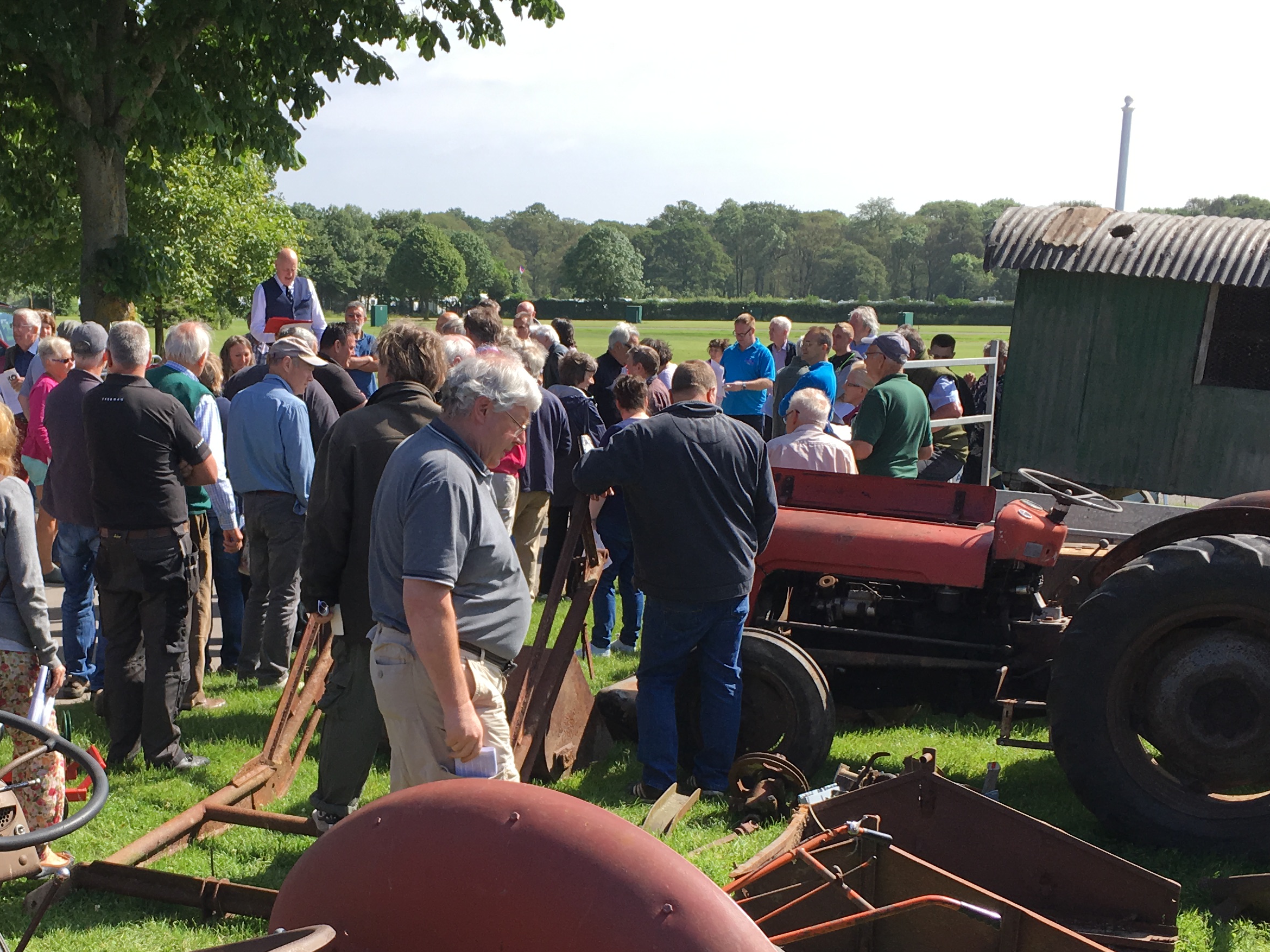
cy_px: 664
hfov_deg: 37.9
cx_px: 458
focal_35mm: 50
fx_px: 1834
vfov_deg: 28.8
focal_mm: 4.15
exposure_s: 1/827
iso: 25
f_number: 2.2
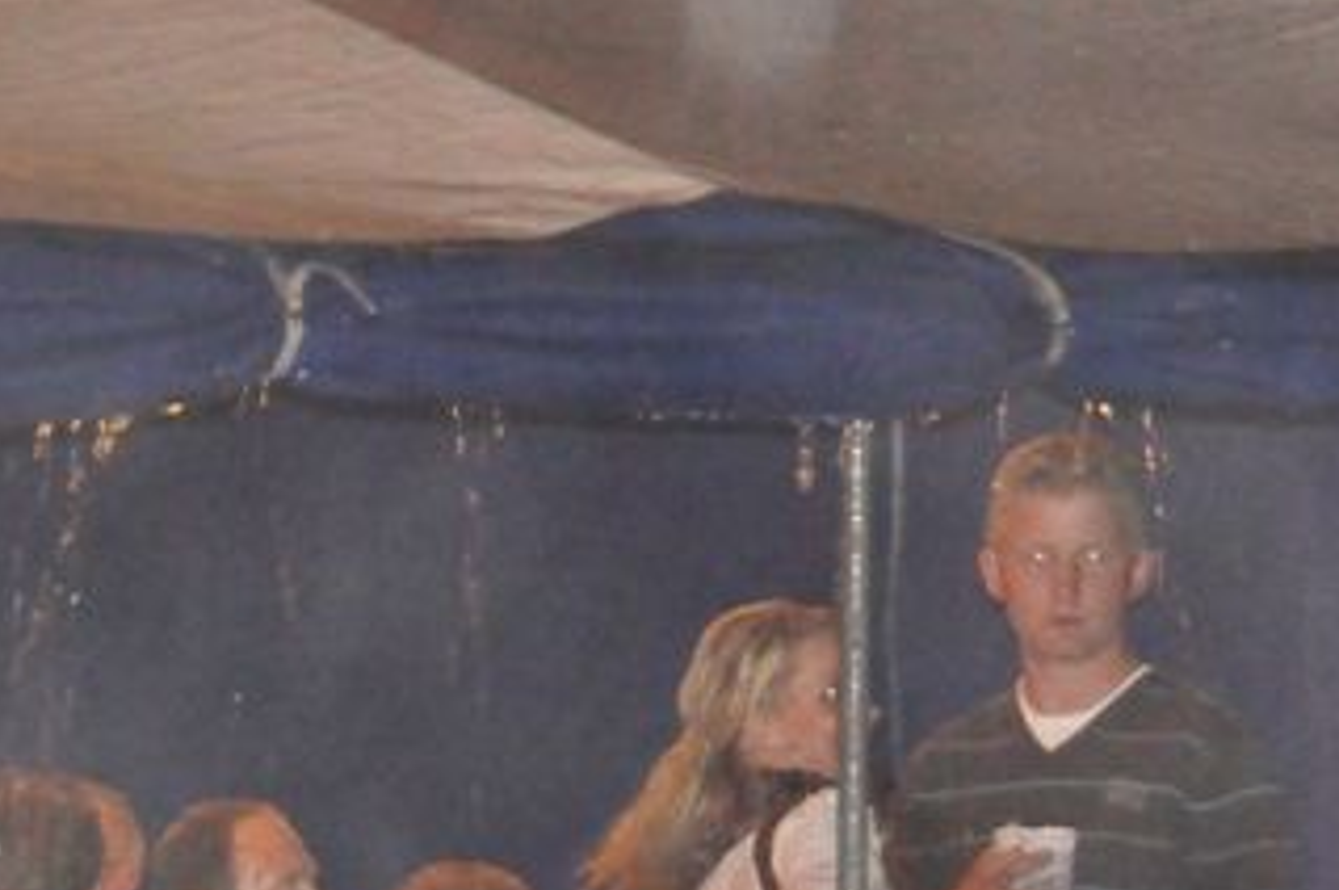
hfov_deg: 4.1
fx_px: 18885
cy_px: 930
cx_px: 504
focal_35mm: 508
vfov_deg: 2.7
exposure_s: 1/60
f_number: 7.1
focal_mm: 135
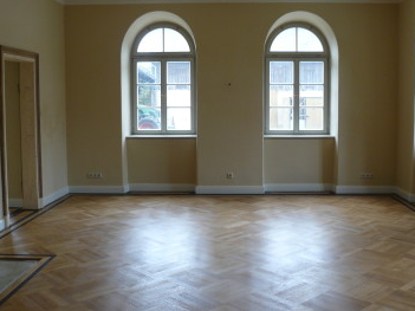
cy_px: 136
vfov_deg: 35.1
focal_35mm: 41
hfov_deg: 45.7
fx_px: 491
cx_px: 231
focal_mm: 6
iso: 100
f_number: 2.8
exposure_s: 1/50
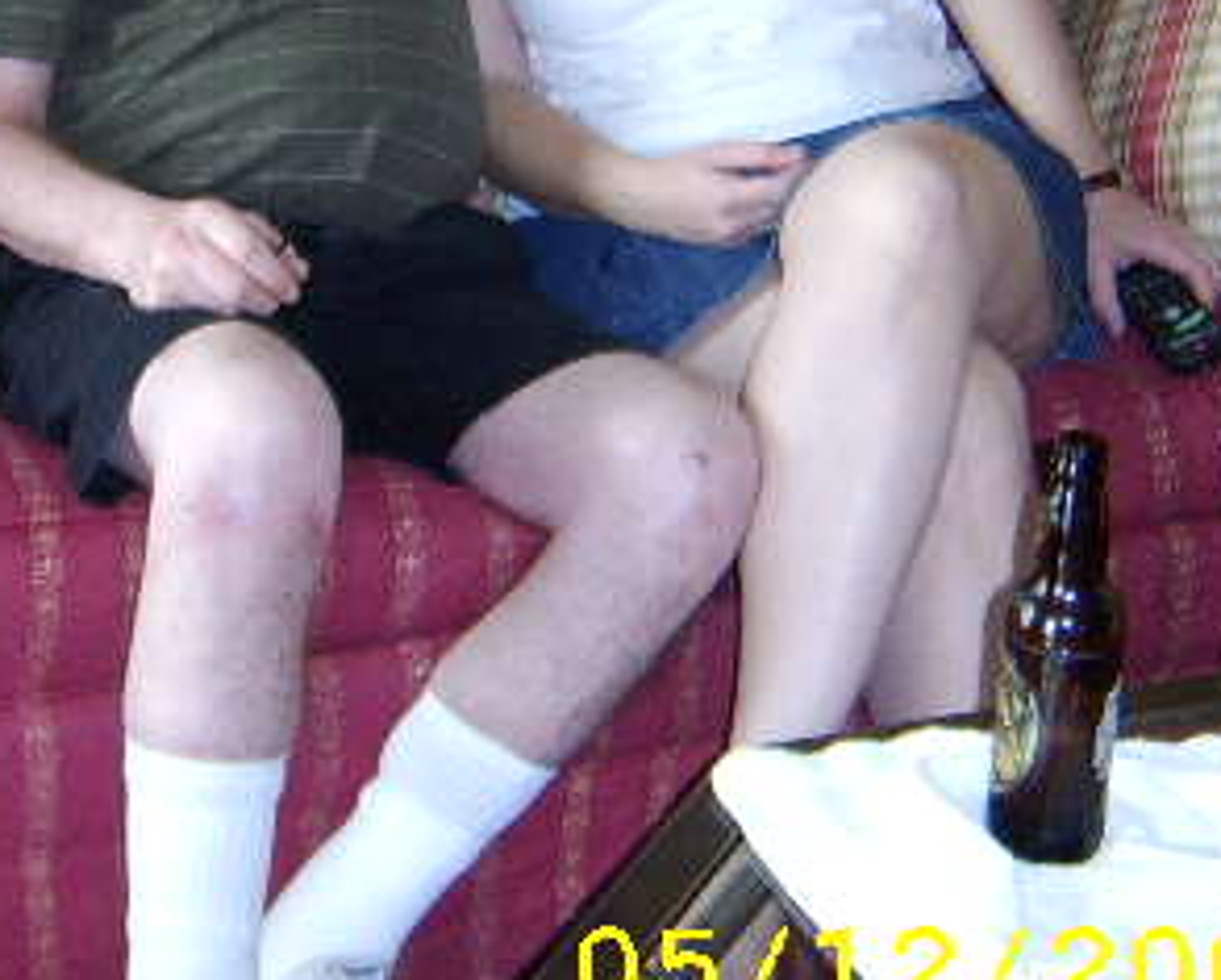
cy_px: 125
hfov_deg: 27.7
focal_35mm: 66
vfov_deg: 22.7
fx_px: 2387
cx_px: 146
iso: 200
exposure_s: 1/30
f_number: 2.7
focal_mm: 8.13
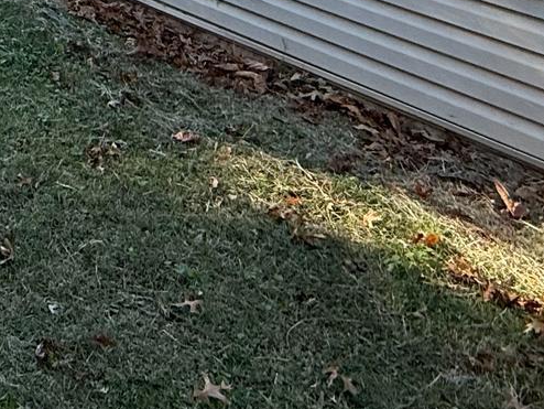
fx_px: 912
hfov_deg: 26.5
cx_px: -215
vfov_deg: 20.6
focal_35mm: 58
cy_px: -246
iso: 64
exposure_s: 1/502
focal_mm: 2.22
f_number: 2.2
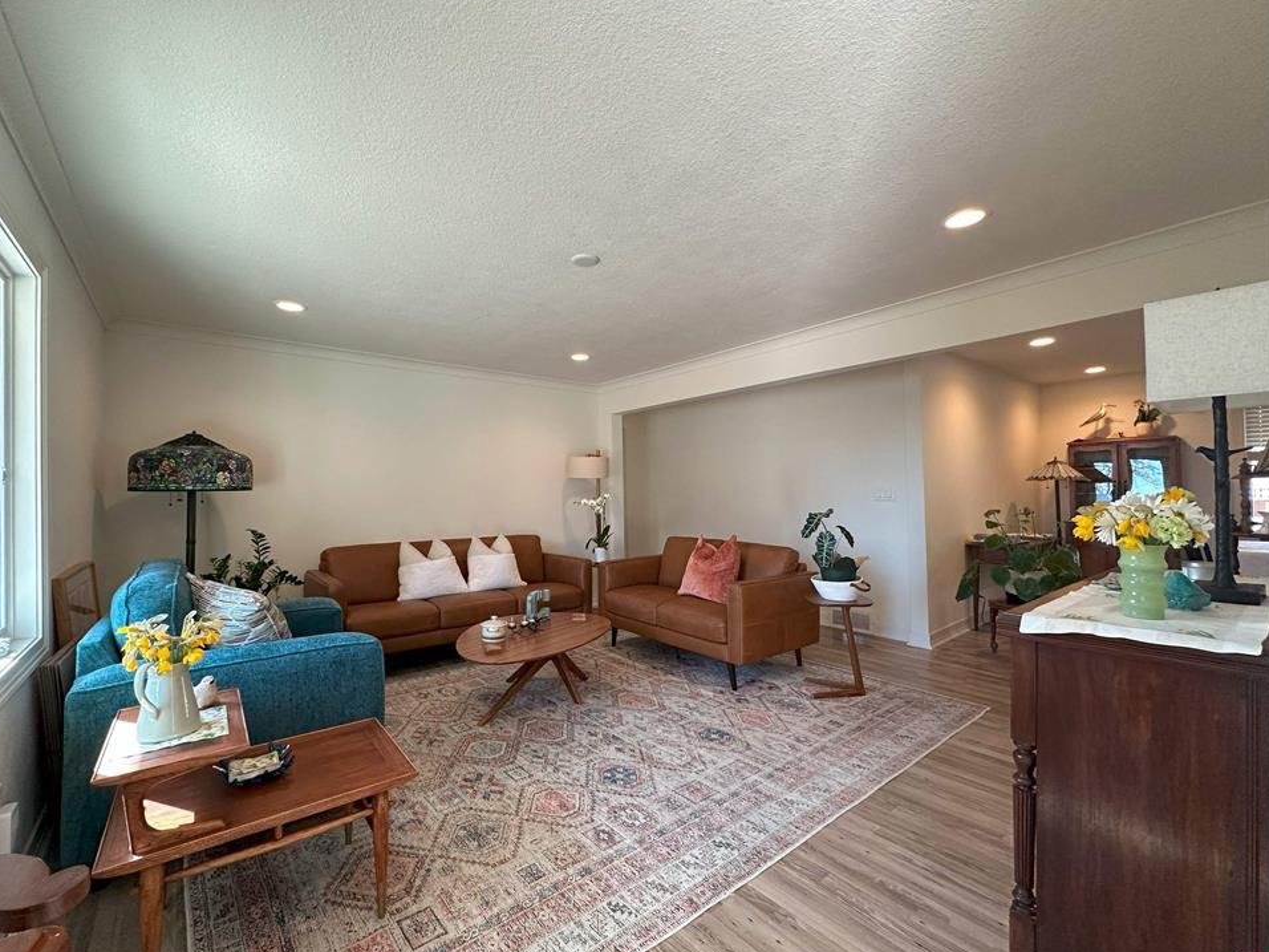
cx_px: 595
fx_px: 550
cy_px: 479
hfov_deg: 98.0
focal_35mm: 15
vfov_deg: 81.7
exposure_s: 1/120
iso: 250
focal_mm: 2.22
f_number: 2.2
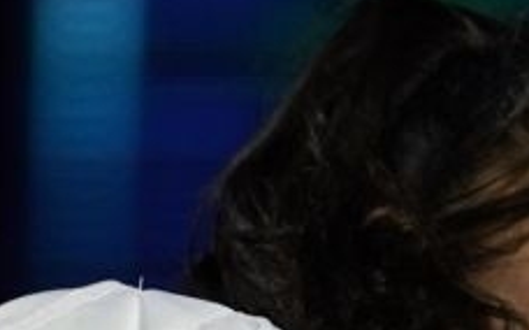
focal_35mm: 1280
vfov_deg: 1.0
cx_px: 432
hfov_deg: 1.6
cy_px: 411
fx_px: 18436
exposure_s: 1/1000
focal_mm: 159
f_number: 2.8
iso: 1000
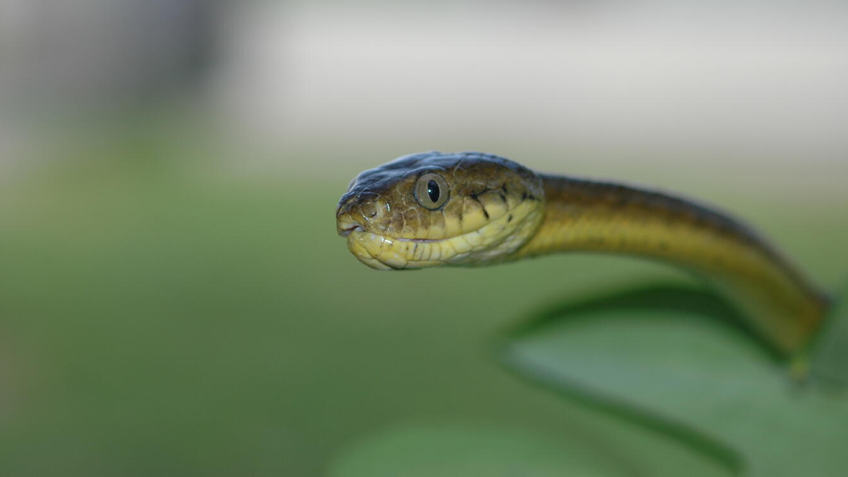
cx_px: 423
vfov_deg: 7.3
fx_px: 3722
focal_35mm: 166
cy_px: 194
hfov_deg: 13.0
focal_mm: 105
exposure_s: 1/500
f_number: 5
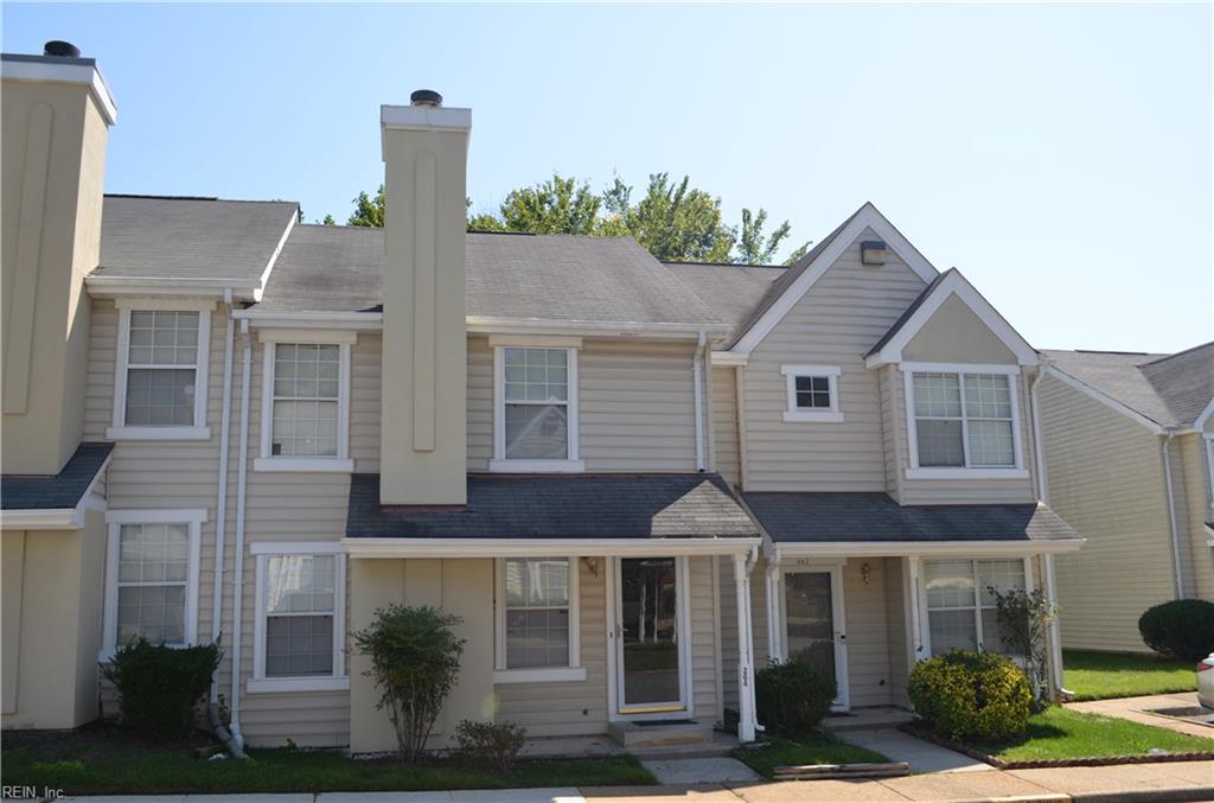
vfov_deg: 43.4
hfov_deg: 62.1
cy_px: 402
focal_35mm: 30
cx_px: 607
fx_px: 1009
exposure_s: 1/200
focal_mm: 20
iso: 100
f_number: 8
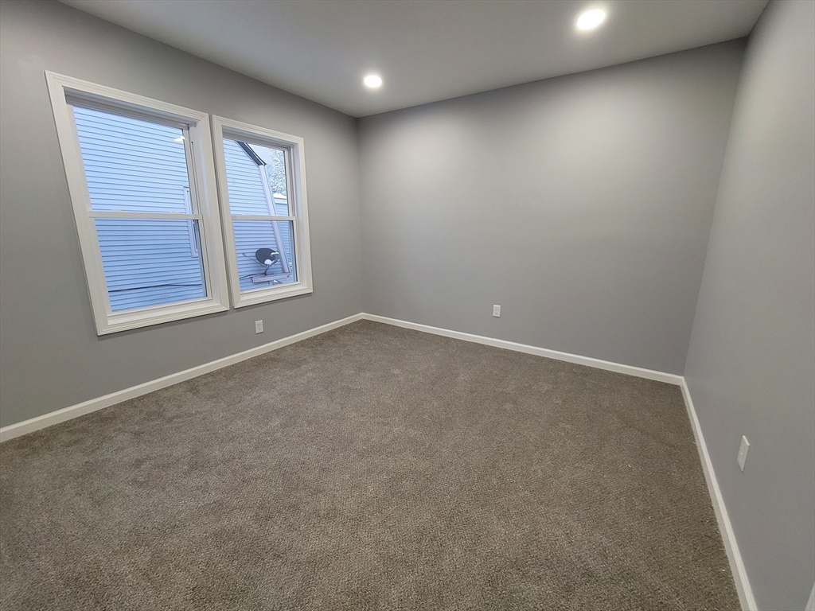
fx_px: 306
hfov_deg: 106.2
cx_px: 408
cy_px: 306
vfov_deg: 89.9
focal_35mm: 13
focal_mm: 2.2
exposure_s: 1/60
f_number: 2.2
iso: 250
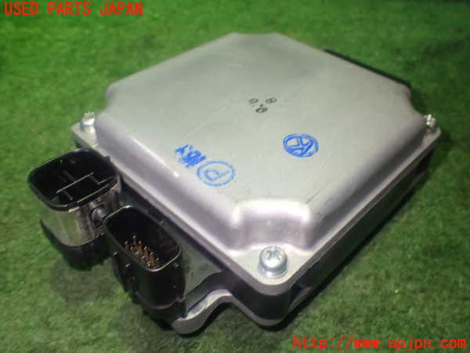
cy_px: 176
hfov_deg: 56.8
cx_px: 235
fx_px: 434
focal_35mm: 32
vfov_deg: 44.2
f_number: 2.4
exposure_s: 1/30
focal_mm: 5.79
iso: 320
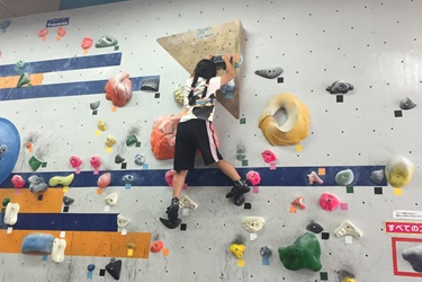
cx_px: 205
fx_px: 422
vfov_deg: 36.8
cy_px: 120
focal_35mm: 36
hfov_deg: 53.1
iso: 50
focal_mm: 4.15
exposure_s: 1/30
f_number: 2.2
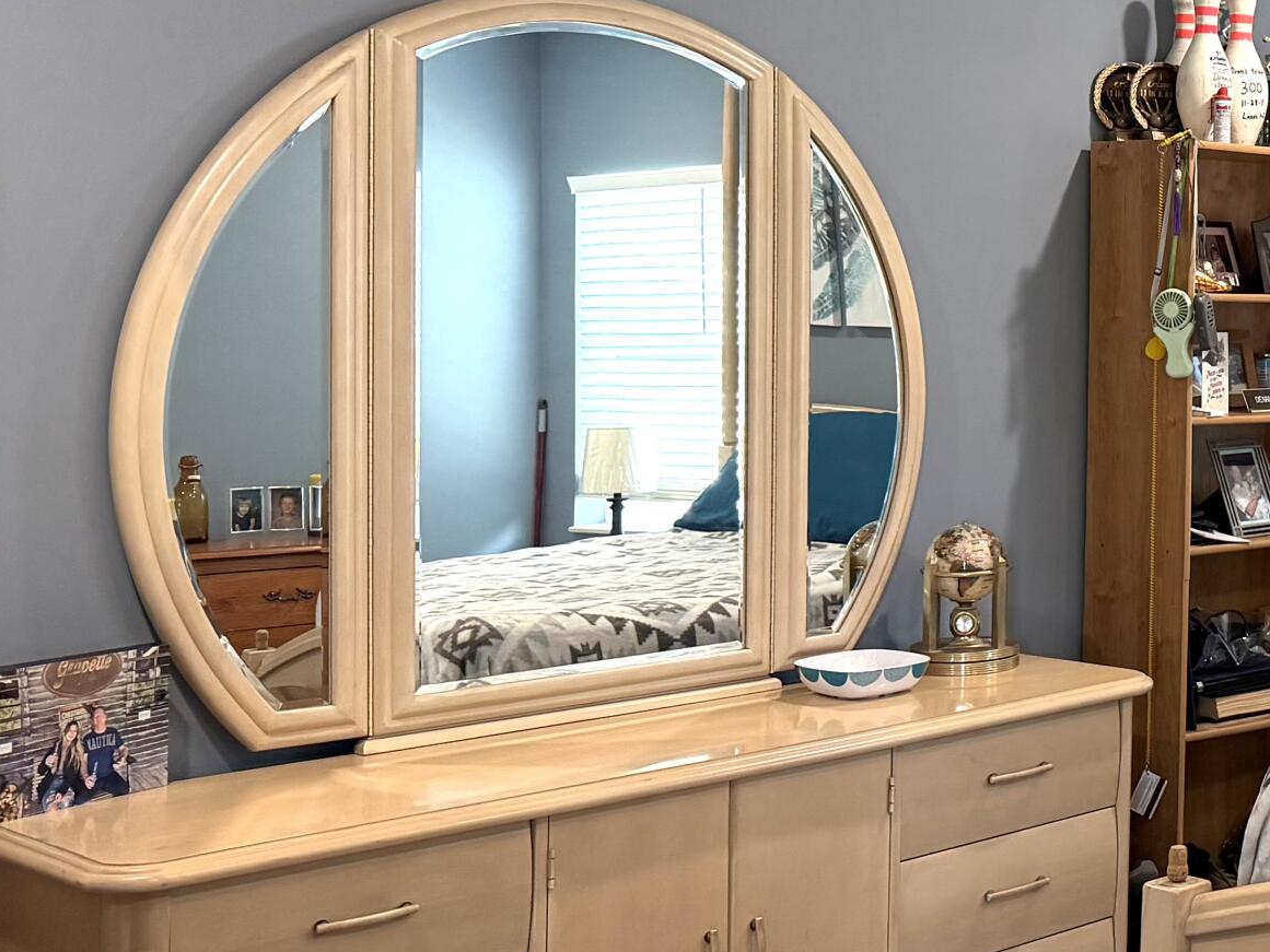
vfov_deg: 23.5
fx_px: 2275
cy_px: 284
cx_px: 1582
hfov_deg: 27.0
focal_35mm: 62
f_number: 1.78
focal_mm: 6.76
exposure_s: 1/120
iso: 250
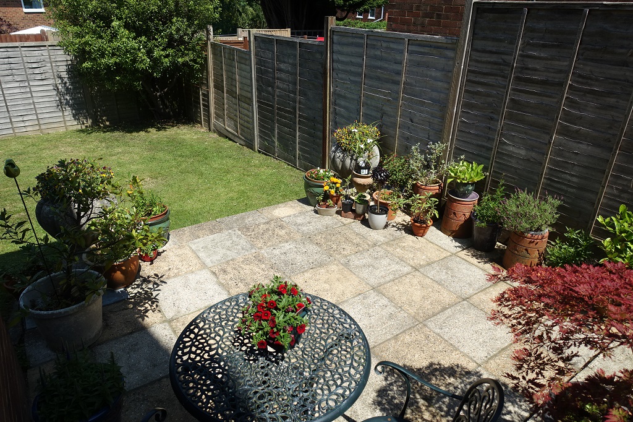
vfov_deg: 53.1
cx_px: 316
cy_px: 211
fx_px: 422
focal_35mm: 24
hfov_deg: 73.8
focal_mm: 8.8
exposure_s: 1/100
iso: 125
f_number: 4
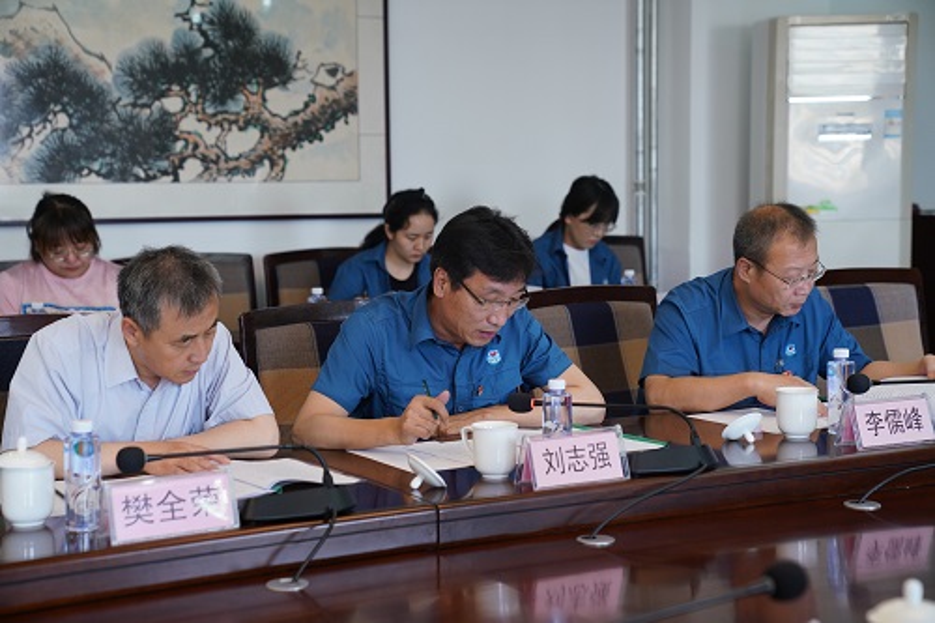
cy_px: 312
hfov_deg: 28.9
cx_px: 468
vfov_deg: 19.4
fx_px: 1817
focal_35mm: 70
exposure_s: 1/160
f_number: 3.5
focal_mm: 70
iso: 1000
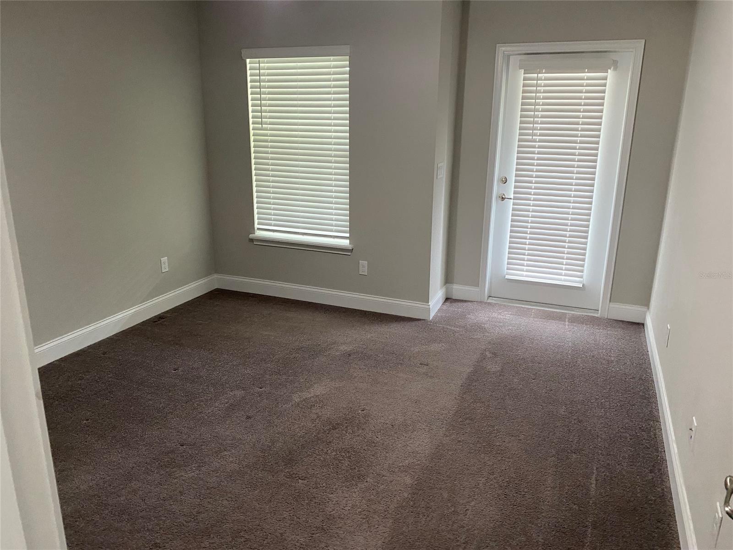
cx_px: 366
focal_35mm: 26
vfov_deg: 53.1
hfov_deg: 67.3
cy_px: 275
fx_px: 551
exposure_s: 1/60
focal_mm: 4.25
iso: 400
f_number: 1.8
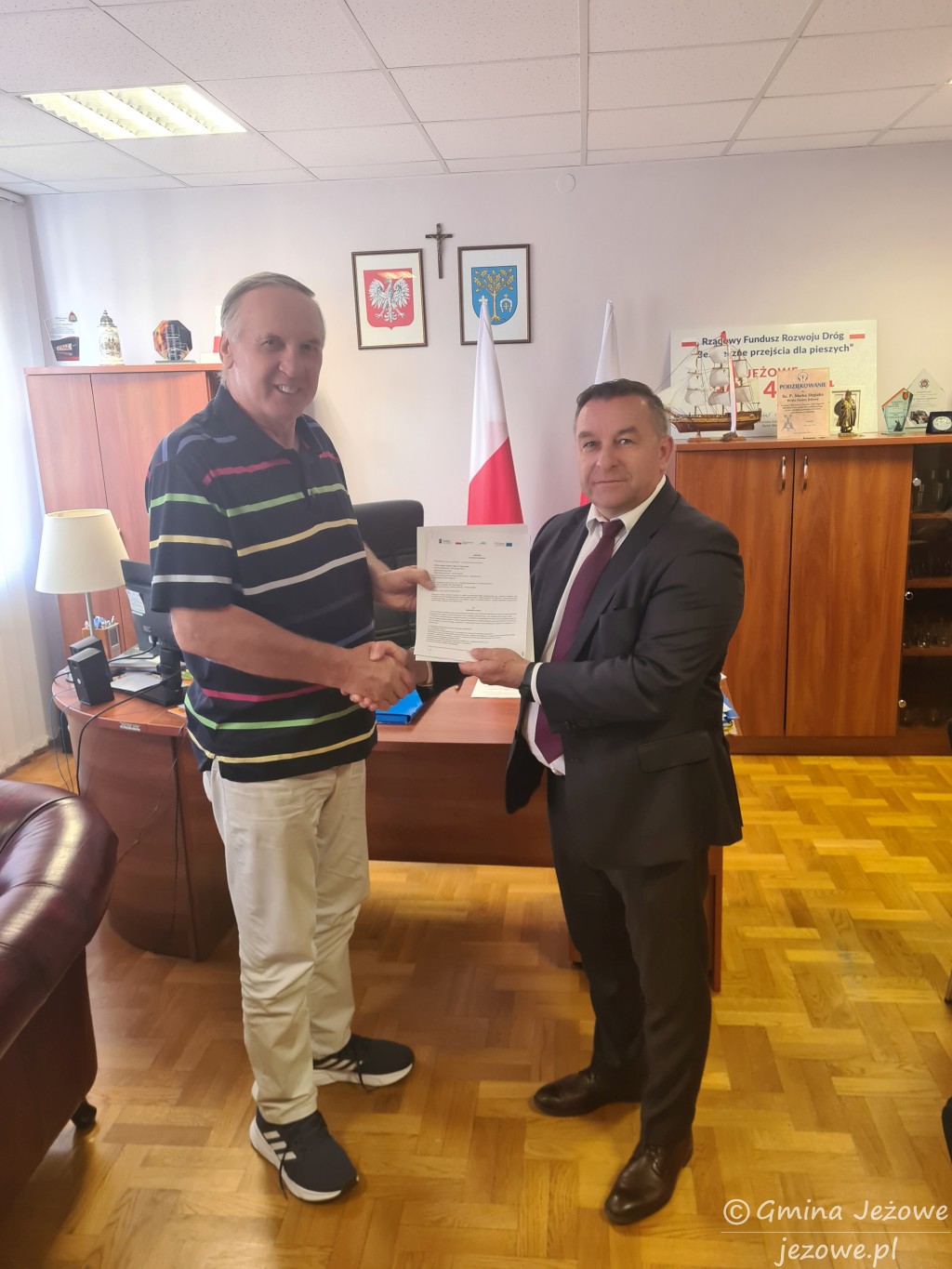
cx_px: 476
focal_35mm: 26
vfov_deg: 67.3
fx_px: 953
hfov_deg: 53.1
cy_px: 634
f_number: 1.8
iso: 320
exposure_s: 1/50
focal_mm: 5.4
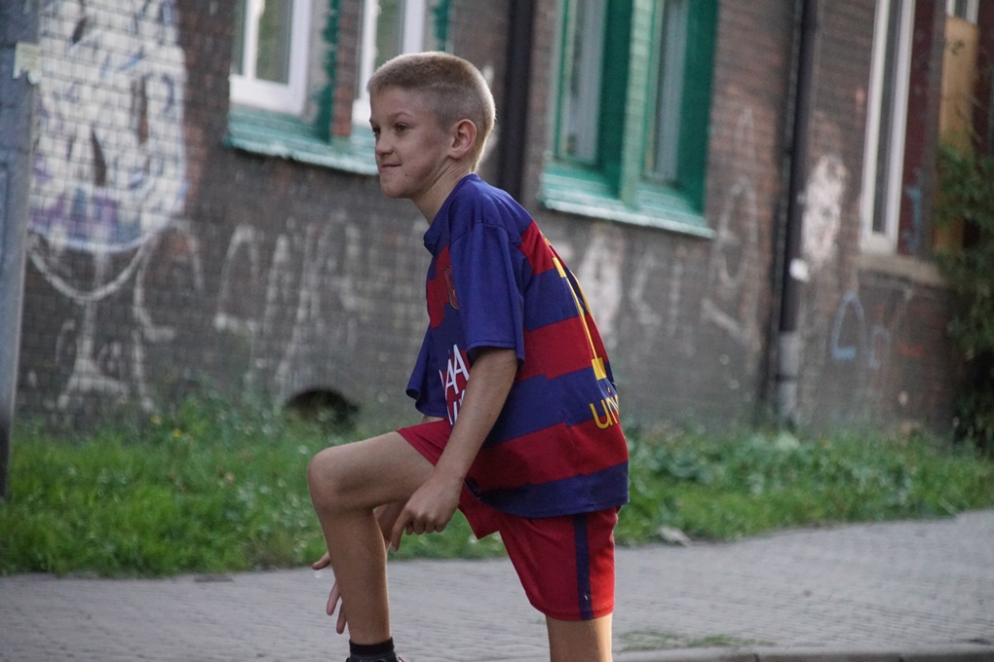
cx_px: 497
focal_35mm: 202
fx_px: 5591
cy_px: 331
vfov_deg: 6.8
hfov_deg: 10.2
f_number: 5.6
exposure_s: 1/1250
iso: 4000
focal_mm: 135
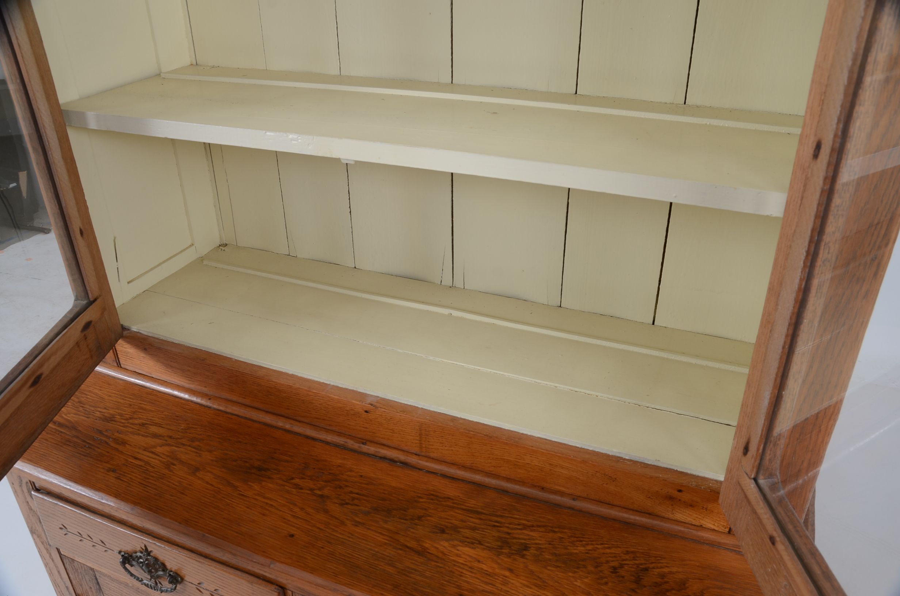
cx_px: 450
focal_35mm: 27
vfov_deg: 47.7
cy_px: 298
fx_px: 674
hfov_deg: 67.5
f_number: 8
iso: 200
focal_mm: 18
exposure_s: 1/80
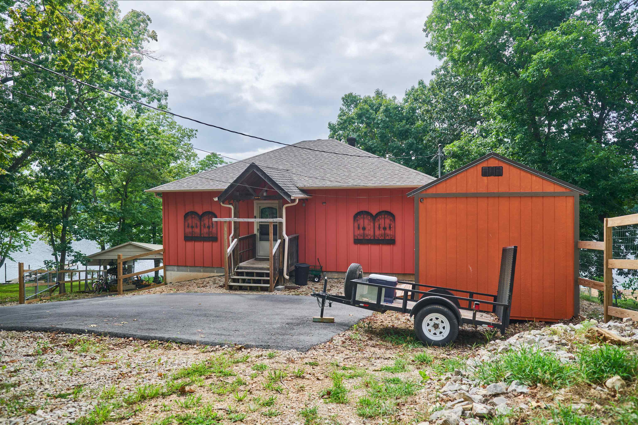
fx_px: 425
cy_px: 212
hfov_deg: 73.7
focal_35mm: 24
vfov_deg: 53.1
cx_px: 319
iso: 250
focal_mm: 24
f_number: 3.2
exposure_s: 1/1250
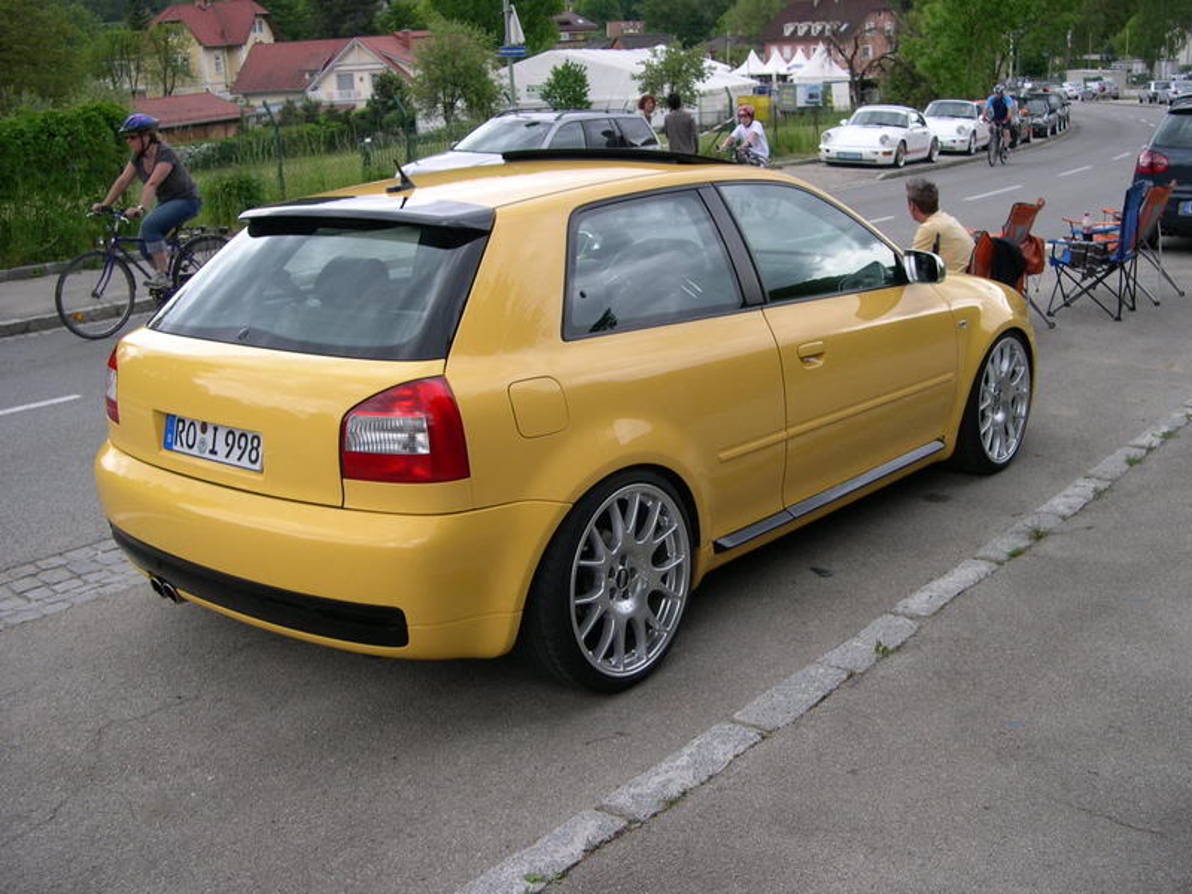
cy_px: 447
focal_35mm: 38
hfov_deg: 49.0
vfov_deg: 37.7
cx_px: 596
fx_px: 1309
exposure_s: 1/316
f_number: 2.8
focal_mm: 8
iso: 100
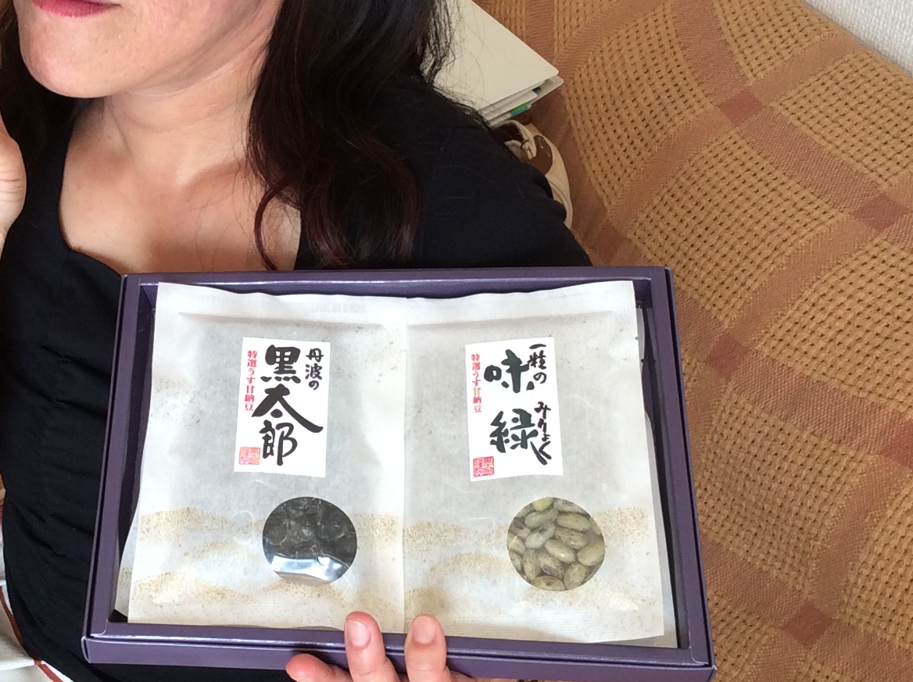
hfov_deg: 27.1
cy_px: 206
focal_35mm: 71
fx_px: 1870
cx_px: 242
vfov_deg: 20.6
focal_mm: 3.3
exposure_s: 1/40
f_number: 2.4
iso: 32
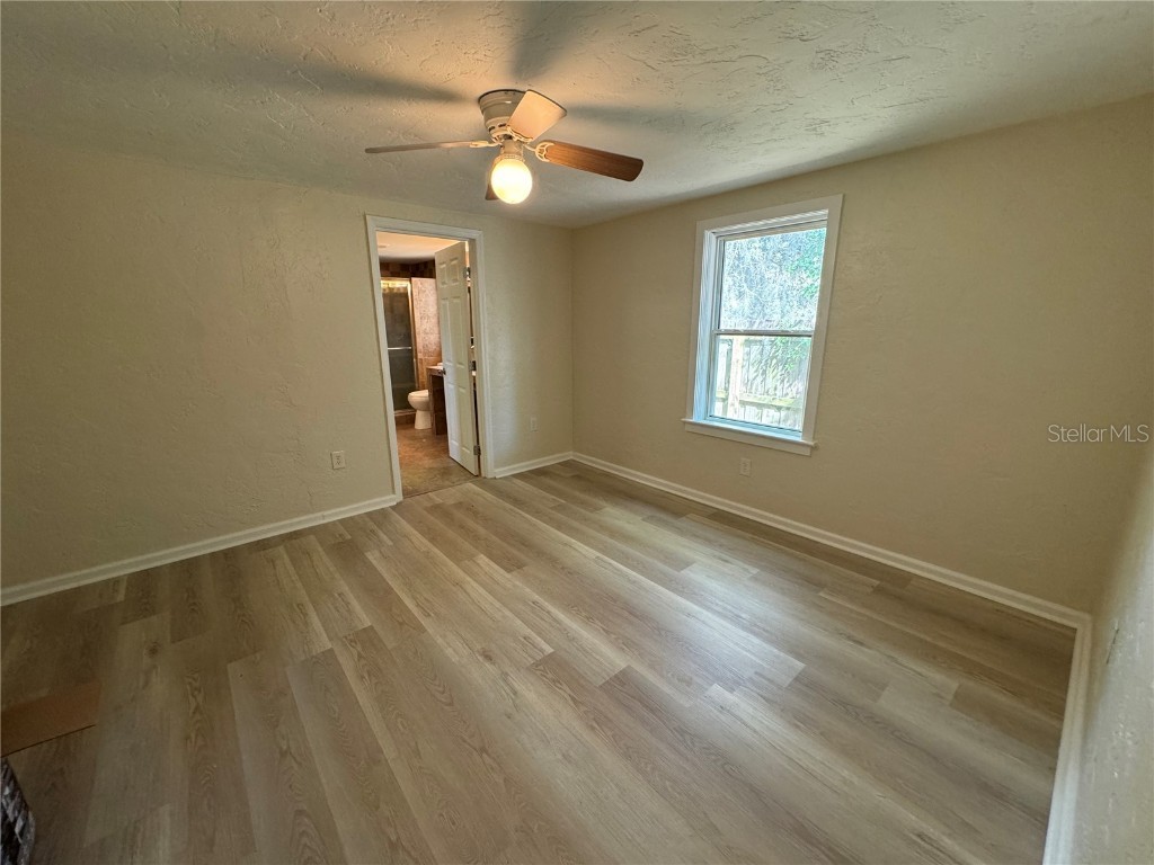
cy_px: 432
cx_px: 577
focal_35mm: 14
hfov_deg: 102.1
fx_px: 467
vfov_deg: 85.7
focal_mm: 2.22
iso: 250
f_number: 2.2
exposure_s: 1/60
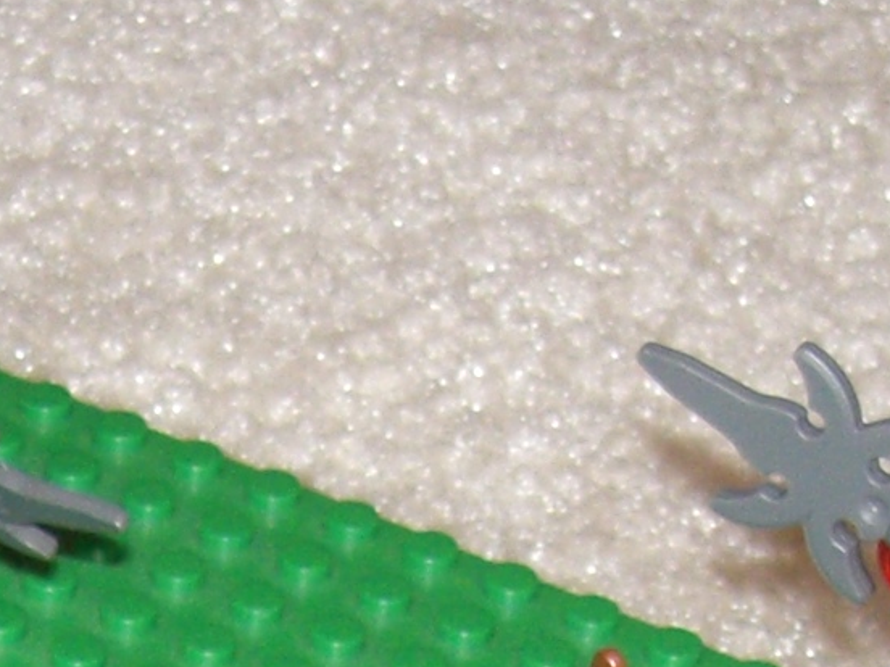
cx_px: -293
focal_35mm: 194
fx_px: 4988
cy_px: 1640
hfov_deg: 10.0
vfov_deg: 7.2
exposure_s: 1/60
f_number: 3.1
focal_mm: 6.3
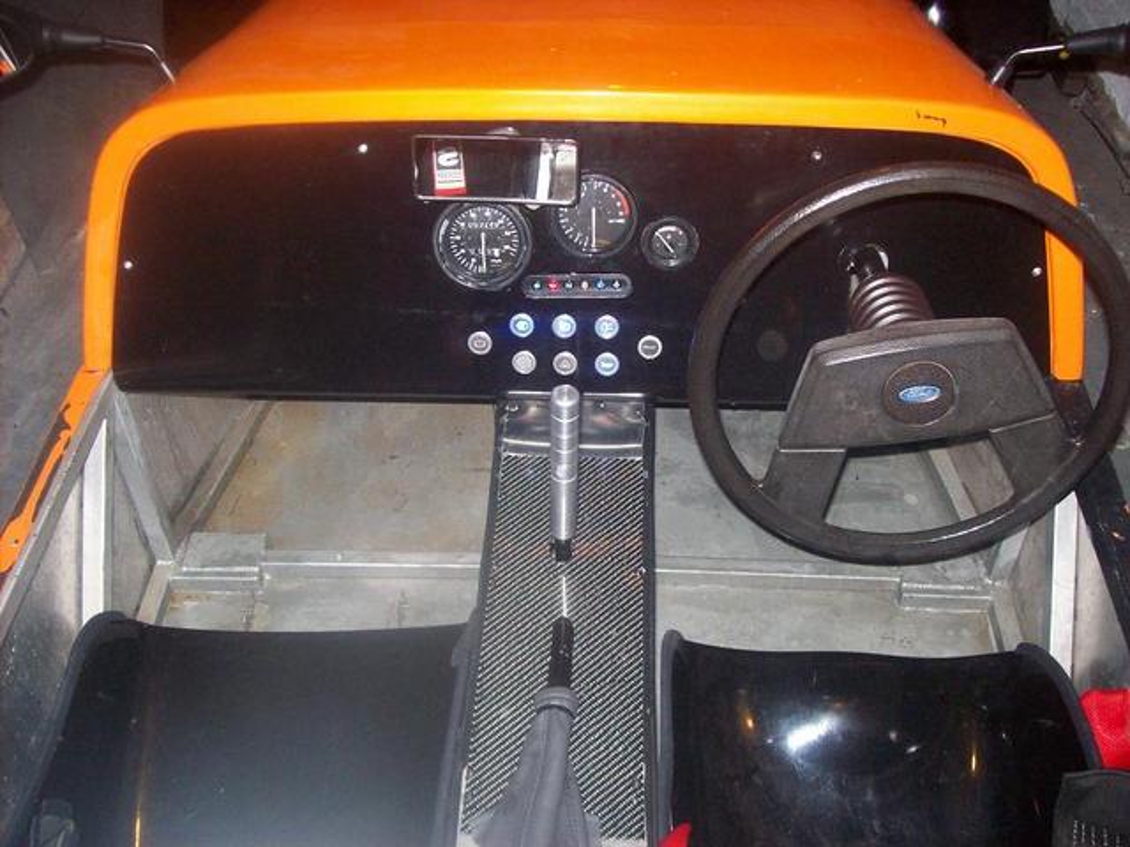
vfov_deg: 39.7
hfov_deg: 51.4
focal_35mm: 36
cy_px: 424
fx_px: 1175
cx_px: 565
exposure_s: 1/64
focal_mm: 6
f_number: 2.7
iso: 200
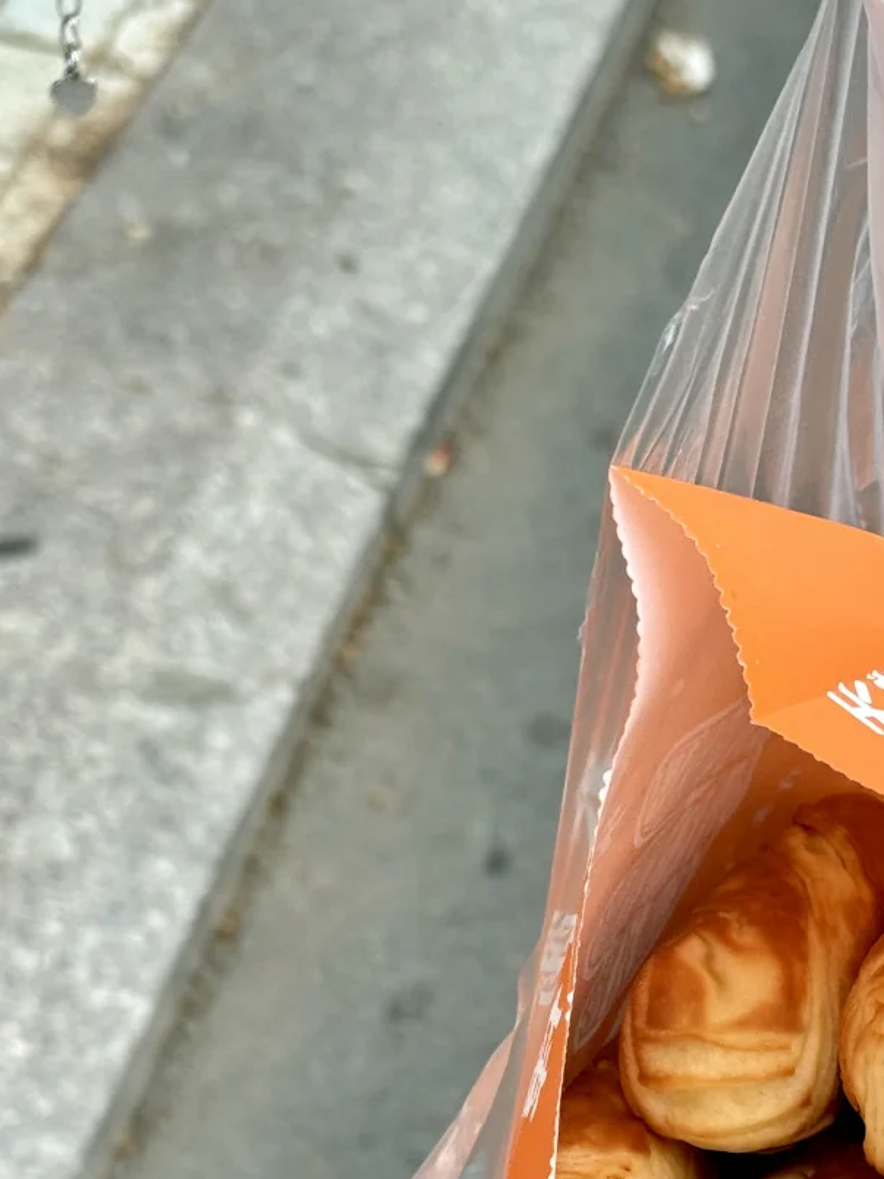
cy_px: 1035
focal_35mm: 86
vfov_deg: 22.3
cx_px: 720
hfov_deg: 17.0
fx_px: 2928
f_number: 1.78
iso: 100
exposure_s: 1/113
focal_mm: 6.76
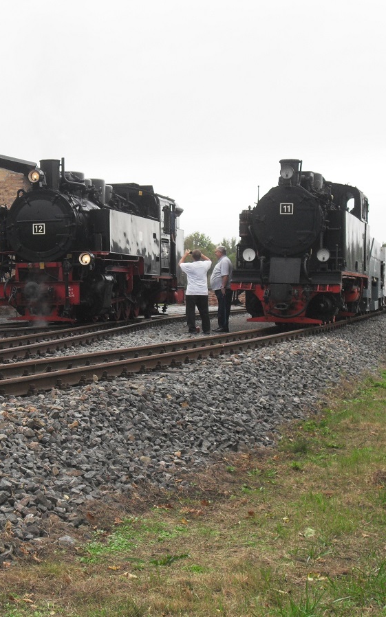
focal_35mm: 85
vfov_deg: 24.4
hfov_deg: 15.3
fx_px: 1431
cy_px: 308
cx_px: 111
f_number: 3.7
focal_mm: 10.5
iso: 100
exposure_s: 1/180
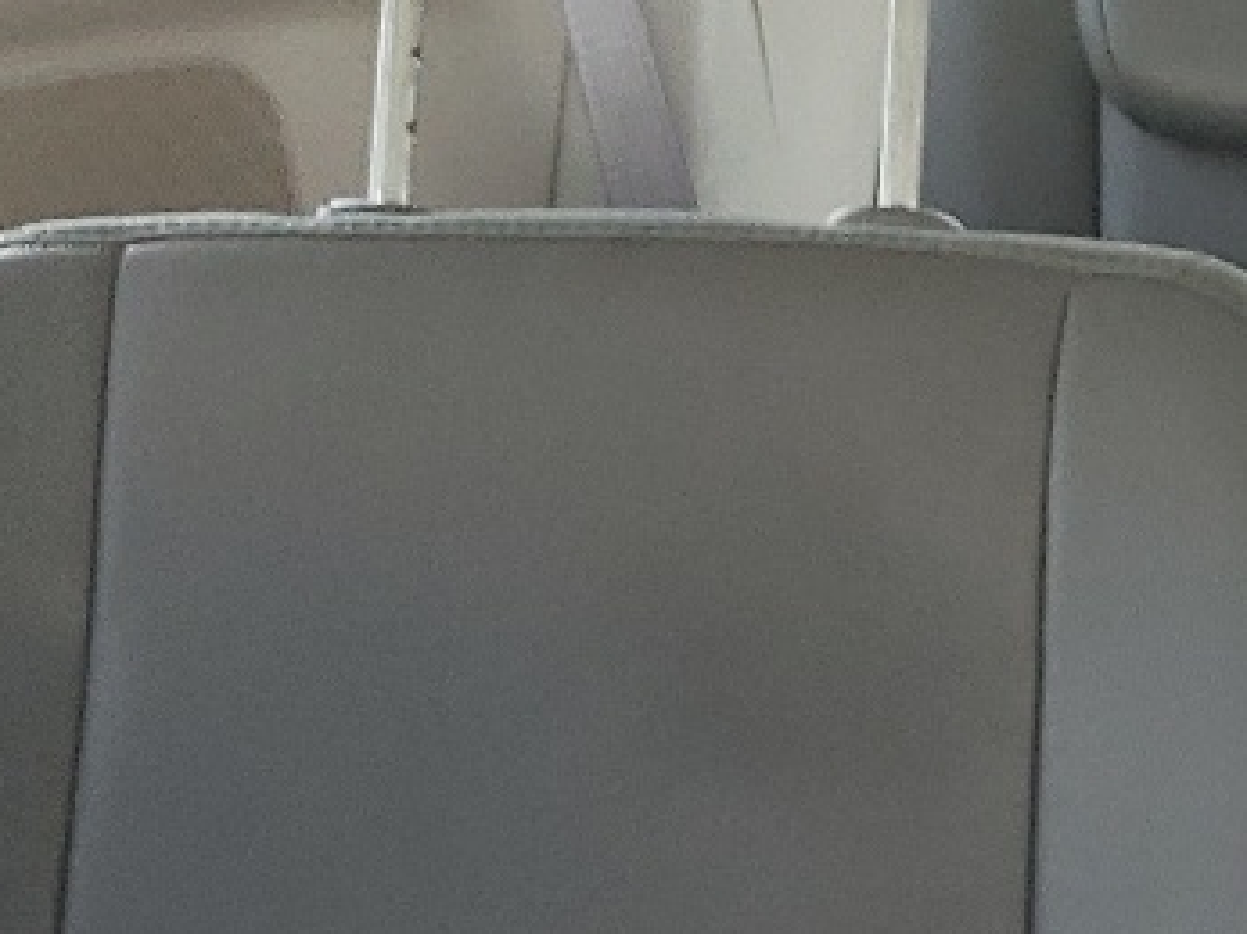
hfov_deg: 13.8
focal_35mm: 120
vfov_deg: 12.1
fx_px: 4321
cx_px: 2555
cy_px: 1092
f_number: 1.5
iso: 94
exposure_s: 1/120
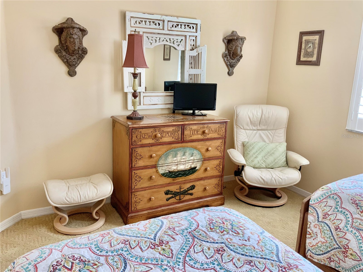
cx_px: 182
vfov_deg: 48.2
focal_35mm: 29
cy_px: 136
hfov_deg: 61.7
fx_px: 304
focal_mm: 3
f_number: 1.8
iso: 64
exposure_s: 1/120
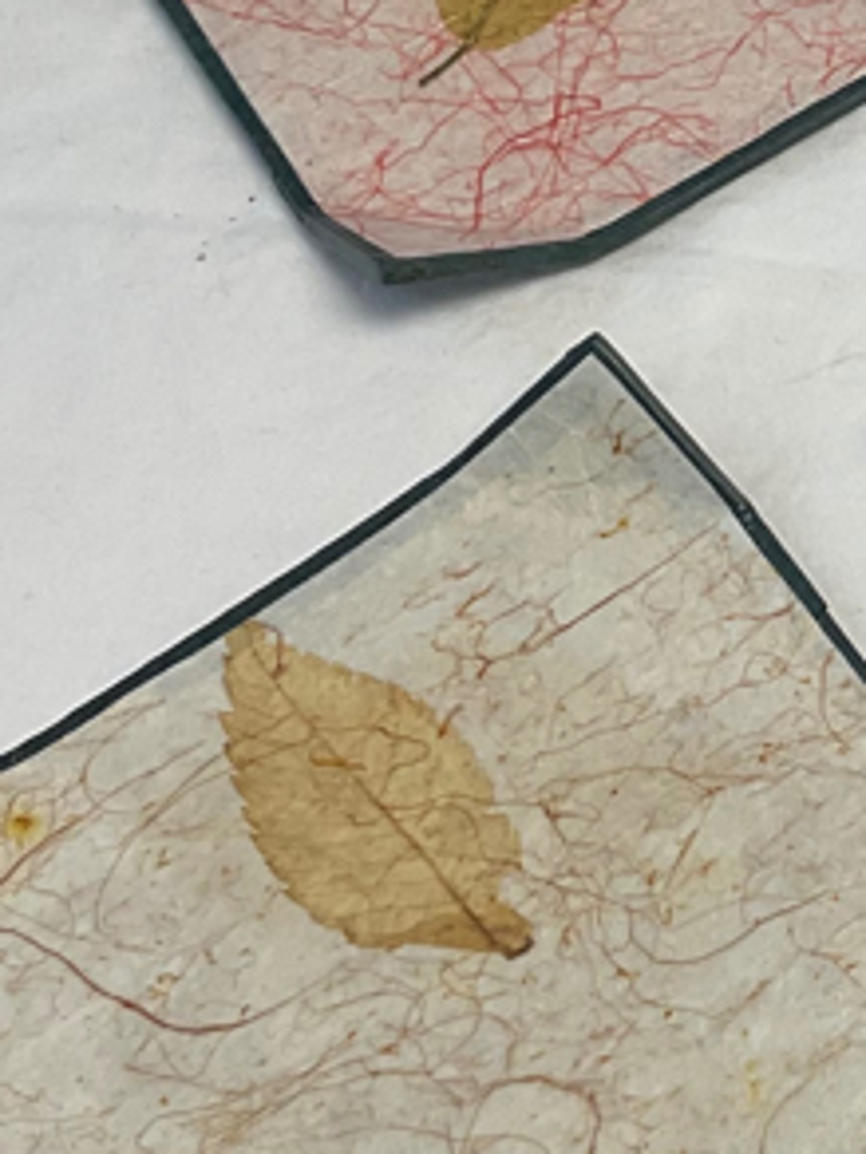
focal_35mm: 119
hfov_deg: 11.9
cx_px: 1309
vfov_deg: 16.1
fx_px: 3969
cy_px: -103
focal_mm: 3
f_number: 1.8
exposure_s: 1/120
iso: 32
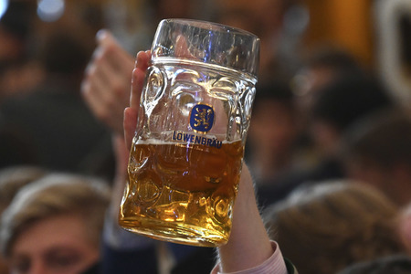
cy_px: 137
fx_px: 3425
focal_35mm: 300
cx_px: 206
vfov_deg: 4.6
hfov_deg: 6.9
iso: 8000
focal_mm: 200
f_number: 6.3
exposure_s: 1/400
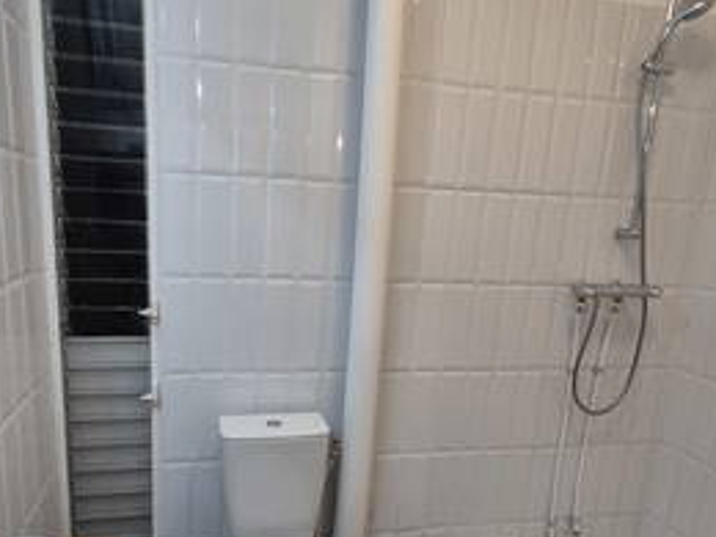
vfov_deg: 70.8
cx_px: 322
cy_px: 325
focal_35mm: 18
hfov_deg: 87.5
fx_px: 372
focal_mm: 1.74
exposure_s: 1/50
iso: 125
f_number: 2.2
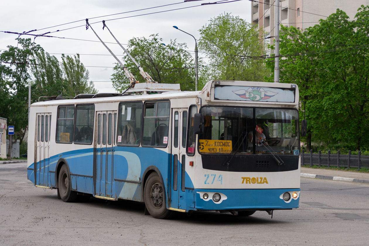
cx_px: 184
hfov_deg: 24.6
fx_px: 846
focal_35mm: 82
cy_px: 123
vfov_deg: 16.6
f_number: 4
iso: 400
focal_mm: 55
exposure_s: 1/500
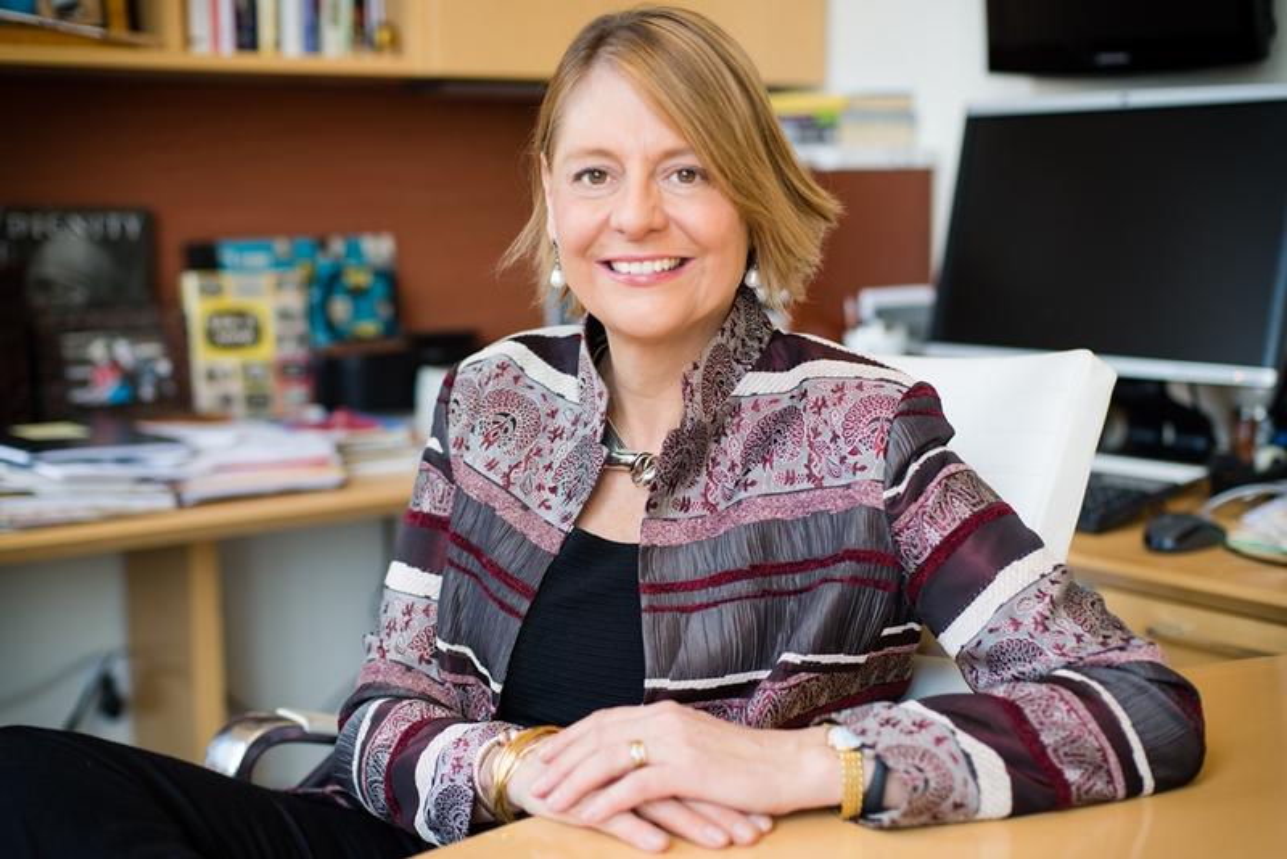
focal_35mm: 50
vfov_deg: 27.0
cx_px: 644
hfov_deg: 39.6
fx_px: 1788
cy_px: 430
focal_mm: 50
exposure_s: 1/200
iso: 400
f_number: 2.5
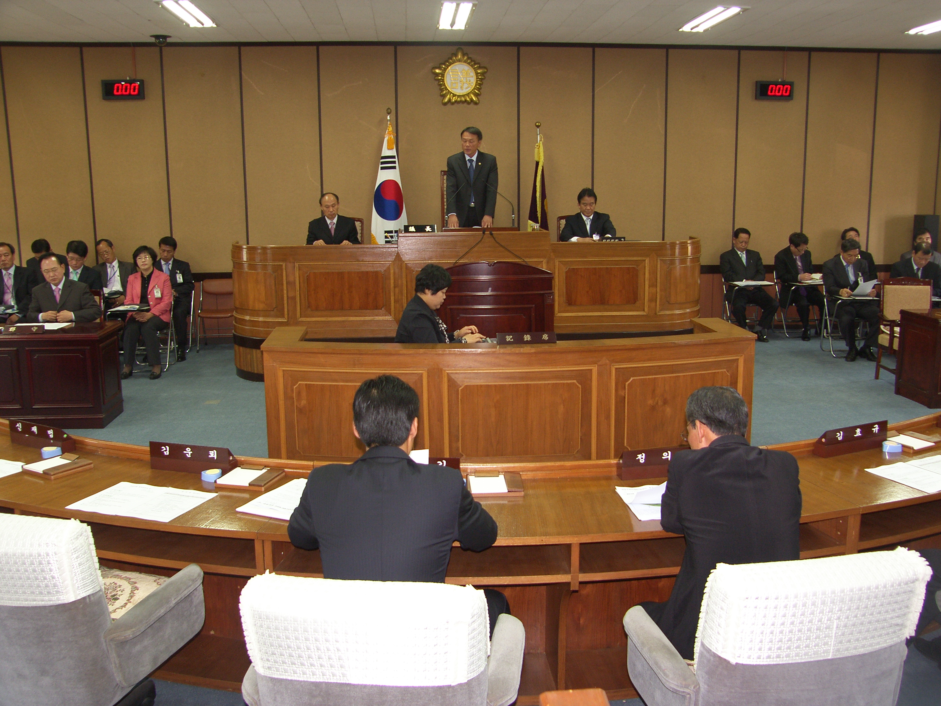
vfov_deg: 40.7
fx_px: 951
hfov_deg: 52.6
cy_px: 353
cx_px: 470
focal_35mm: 35
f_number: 2.2
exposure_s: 1/30
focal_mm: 9
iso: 100
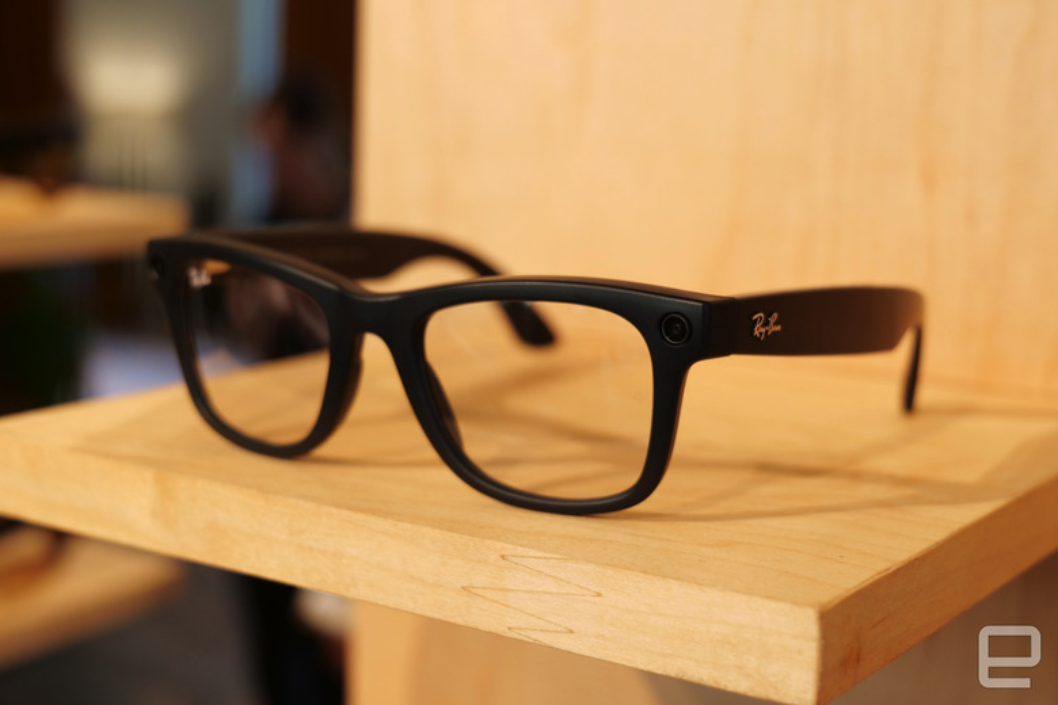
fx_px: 1763
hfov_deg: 33.4
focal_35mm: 60
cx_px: 529
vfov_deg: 22.6
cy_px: 352
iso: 800
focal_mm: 60
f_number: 5.6
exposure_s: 1/80
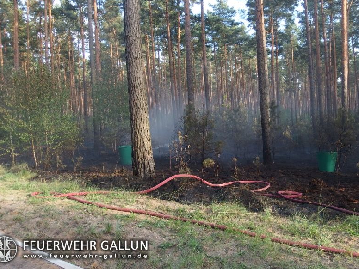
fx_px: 301
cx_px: 191
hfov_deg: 61.6
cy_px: 131
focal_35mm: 29
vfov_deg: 48.2
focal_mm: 4.7
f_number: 2.5
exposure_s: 1/160
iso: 100
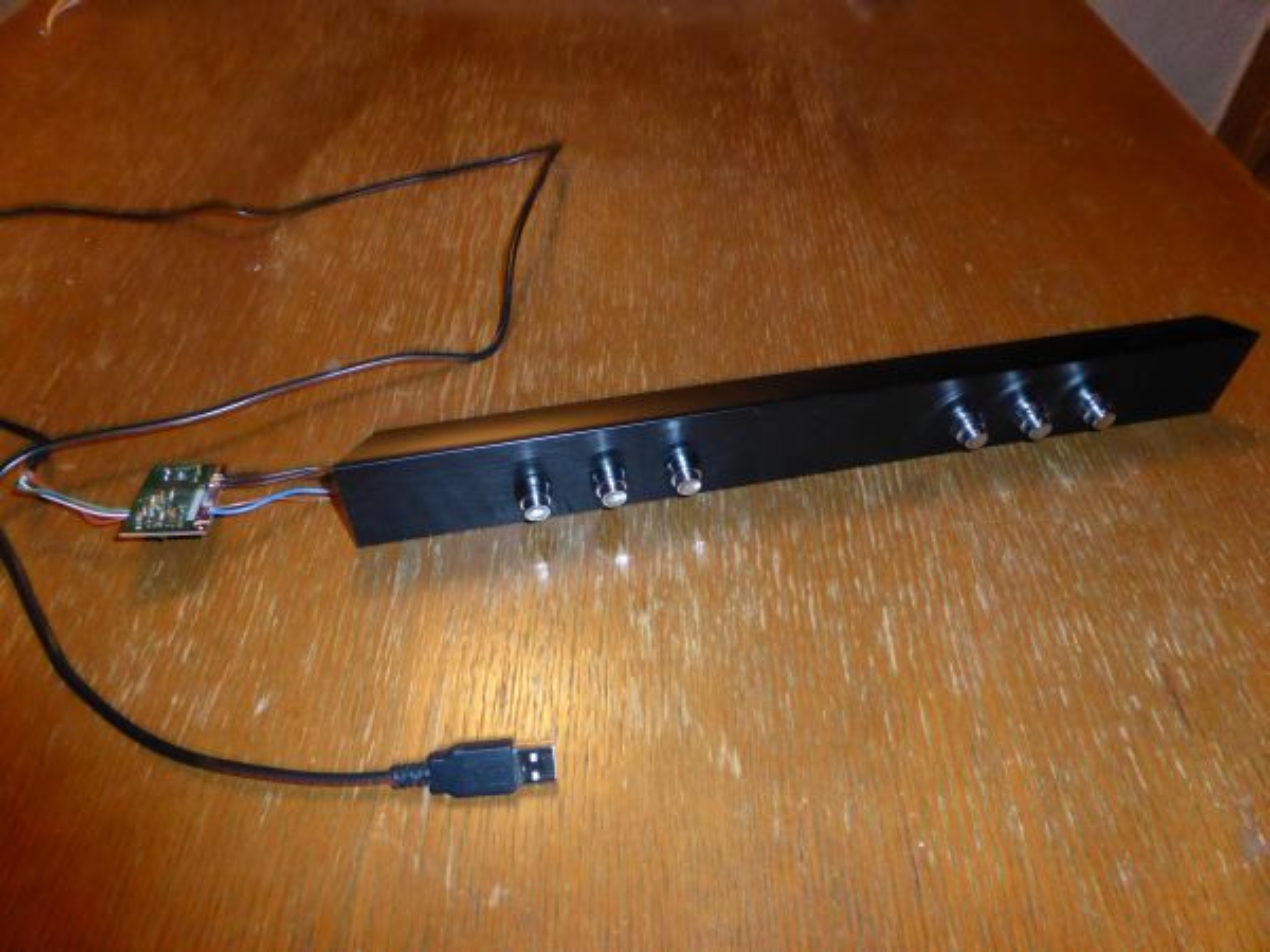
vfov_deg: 54.9
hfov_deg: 69.4
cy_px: 476
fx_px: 917
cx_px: 635
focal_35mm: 25
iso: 800
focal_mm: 4.3
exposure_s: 1/25
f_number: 3.3
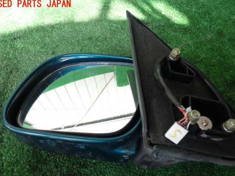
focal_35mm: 34
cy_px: 98
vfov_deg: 41.7
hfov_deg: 53.9
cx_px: 123
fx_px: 231
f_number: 2.3
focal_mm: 5.4
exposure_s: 1/100
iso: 200
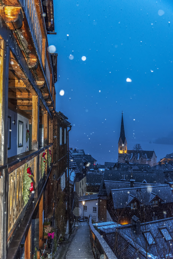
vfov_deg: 61.9
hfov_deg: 43.6
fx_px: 216
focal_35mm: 30
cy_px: 130
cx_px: 86
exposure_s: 1/60
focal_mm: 30
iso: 1600
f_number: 2.8
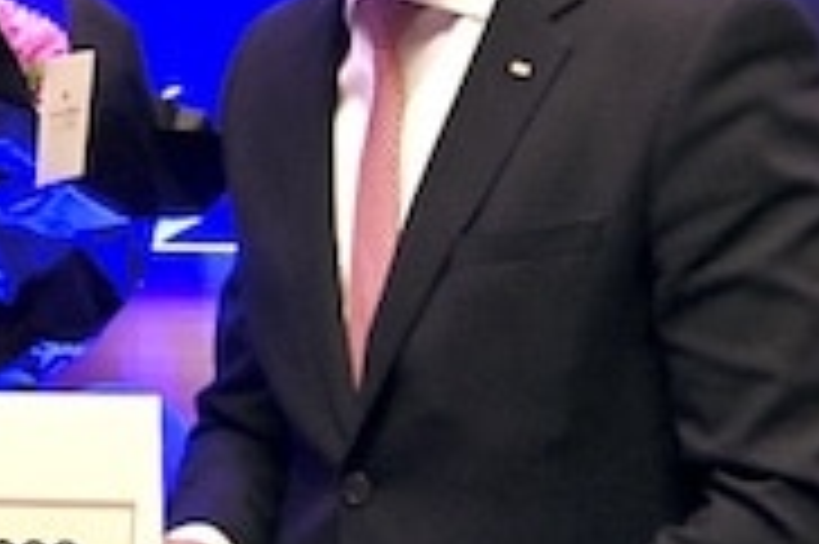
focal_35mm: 197
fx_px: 4478
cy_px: -34
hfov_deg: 10.0
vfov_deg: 6.9
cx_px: -540
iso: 2500
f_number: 2.8
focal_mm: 35
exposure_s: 1/100
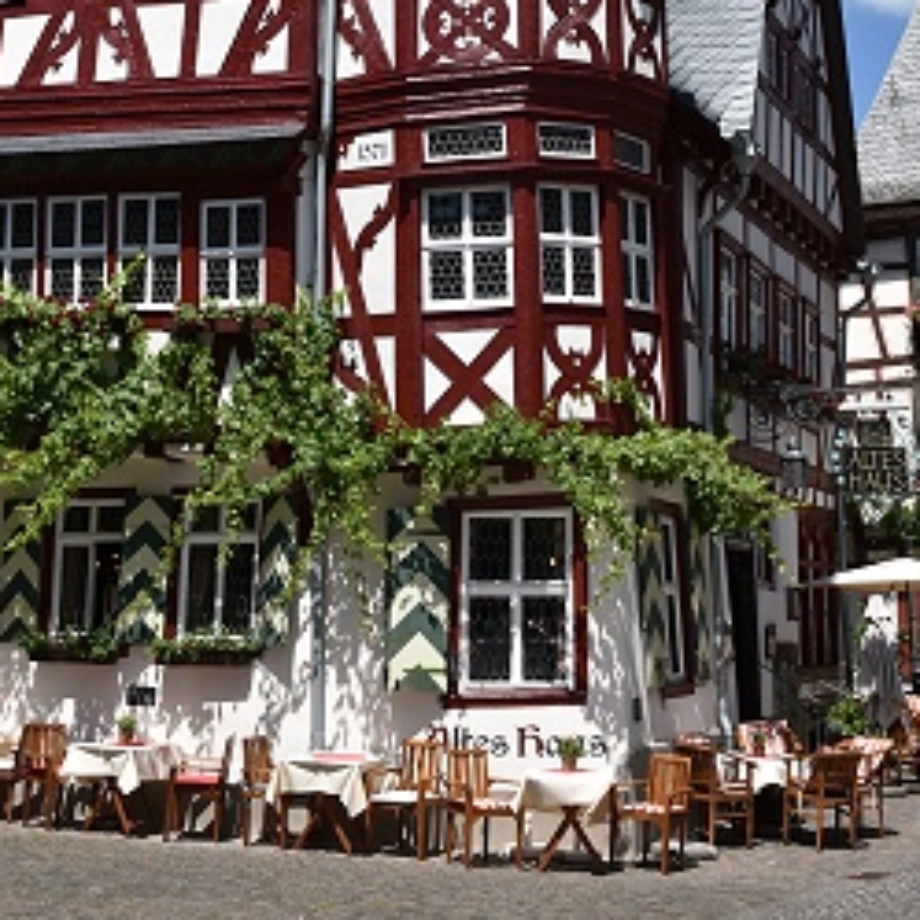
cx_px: 504
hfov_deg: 29.1
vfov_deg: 28.3
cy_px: 146
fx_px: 1774
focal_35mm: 59
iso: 200
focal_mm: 26
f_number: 11
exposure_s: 1/400
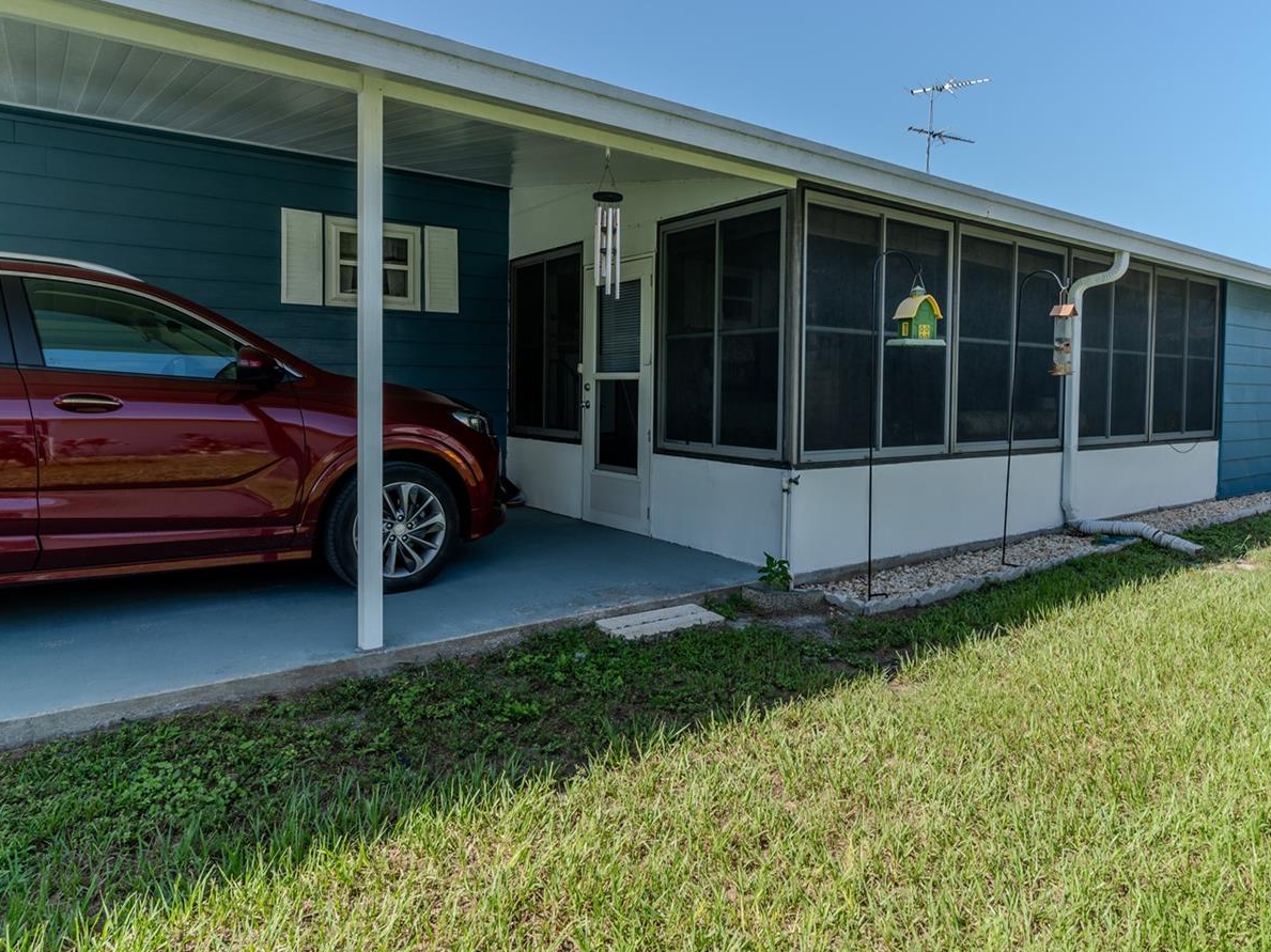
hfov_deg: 76.4
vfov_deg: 60.9
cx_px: 661
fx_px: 808
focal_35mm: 22
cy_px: 416
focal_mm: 17
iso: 100
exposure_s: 1/40
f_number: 8
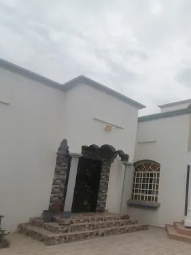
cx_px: 190
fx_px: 213
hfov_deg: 42.0
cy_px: 156
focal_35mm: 29
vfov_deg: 61.0
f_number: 2.4
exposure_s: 1/1931
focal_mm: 1.78
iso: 50
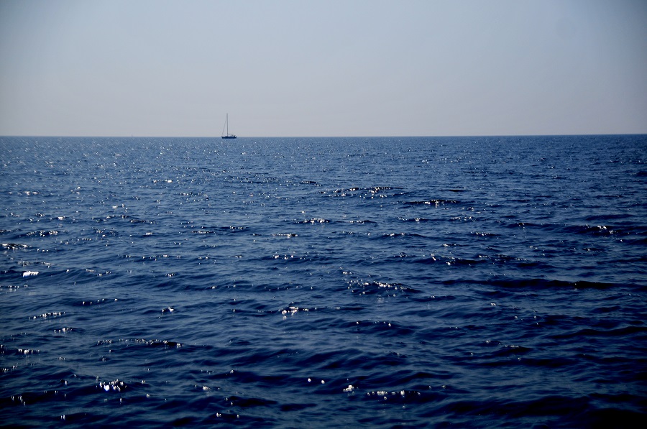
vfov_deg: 18.9
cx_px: 324
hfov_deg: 28.1
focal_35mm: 72
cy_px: 214
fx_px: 1292
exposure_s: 1/8000
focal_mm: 48
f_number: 3.5
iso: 200
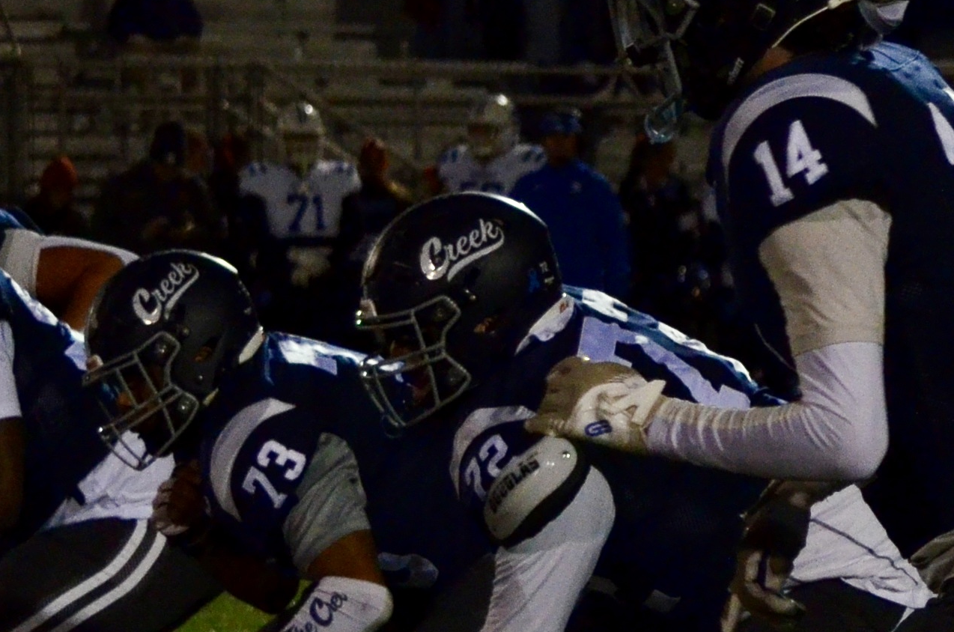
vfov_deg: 3.4
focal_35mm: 406
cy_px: 576
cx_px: 1277
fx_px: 10737
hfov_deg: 5.1
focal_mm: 70
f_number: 4.5
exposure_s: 1/800
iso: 2000
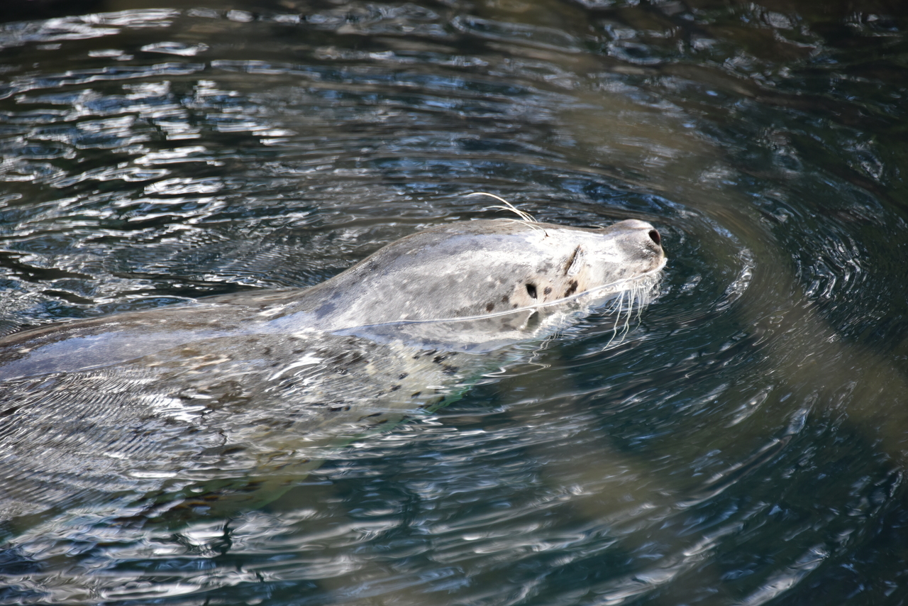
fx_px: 7568
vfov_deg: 4.6
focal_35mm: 300
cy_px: 303
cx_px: 454
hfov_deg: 6.9
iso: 1250
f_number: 5.6
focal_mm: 300
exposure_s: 1/640
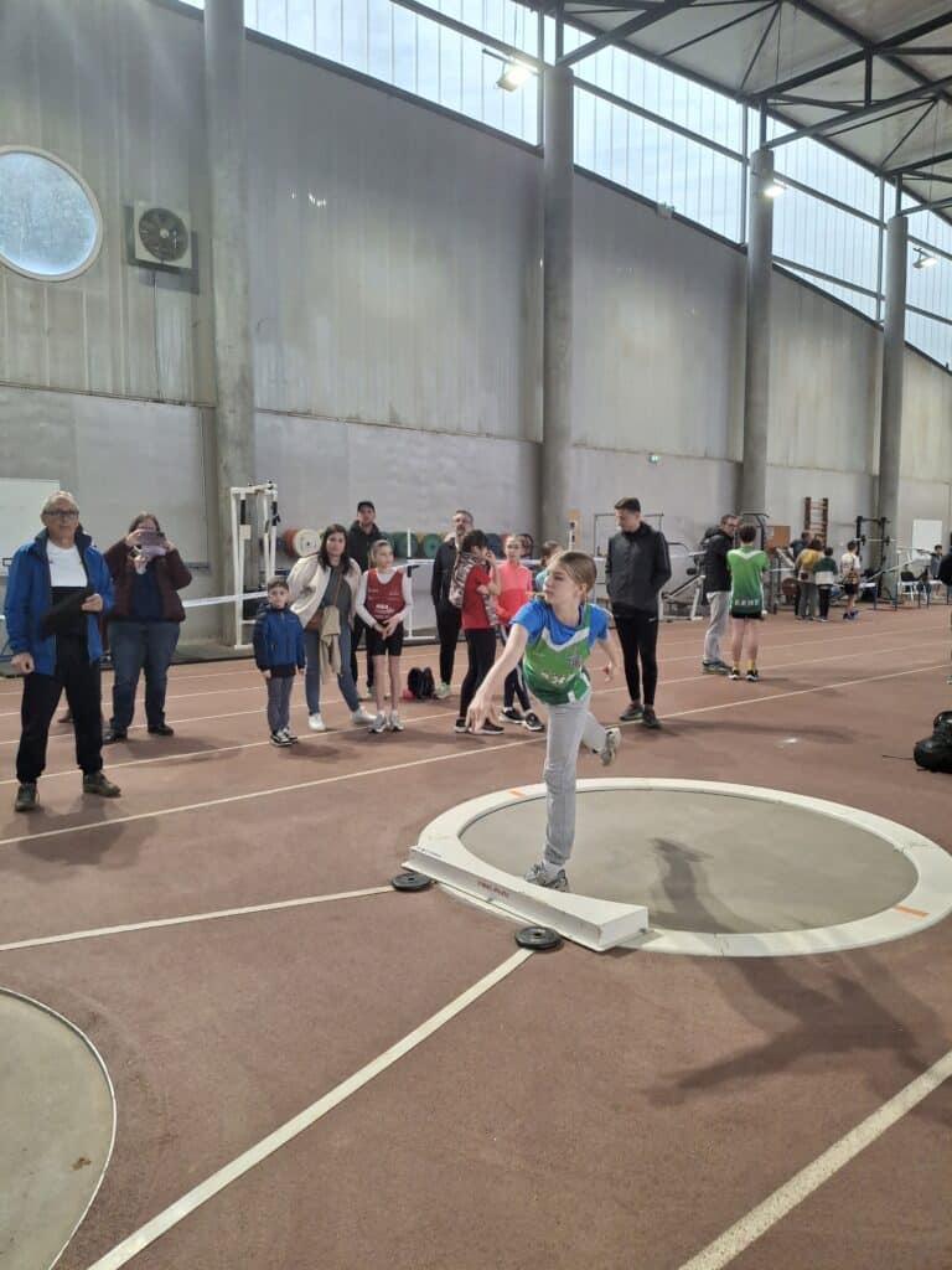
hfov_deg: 54.9
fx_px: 917
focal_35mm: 25
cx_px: 476
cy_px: 635
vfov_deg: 69.4
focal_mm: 4.69
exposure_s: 1/100
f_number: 1.8
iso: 64
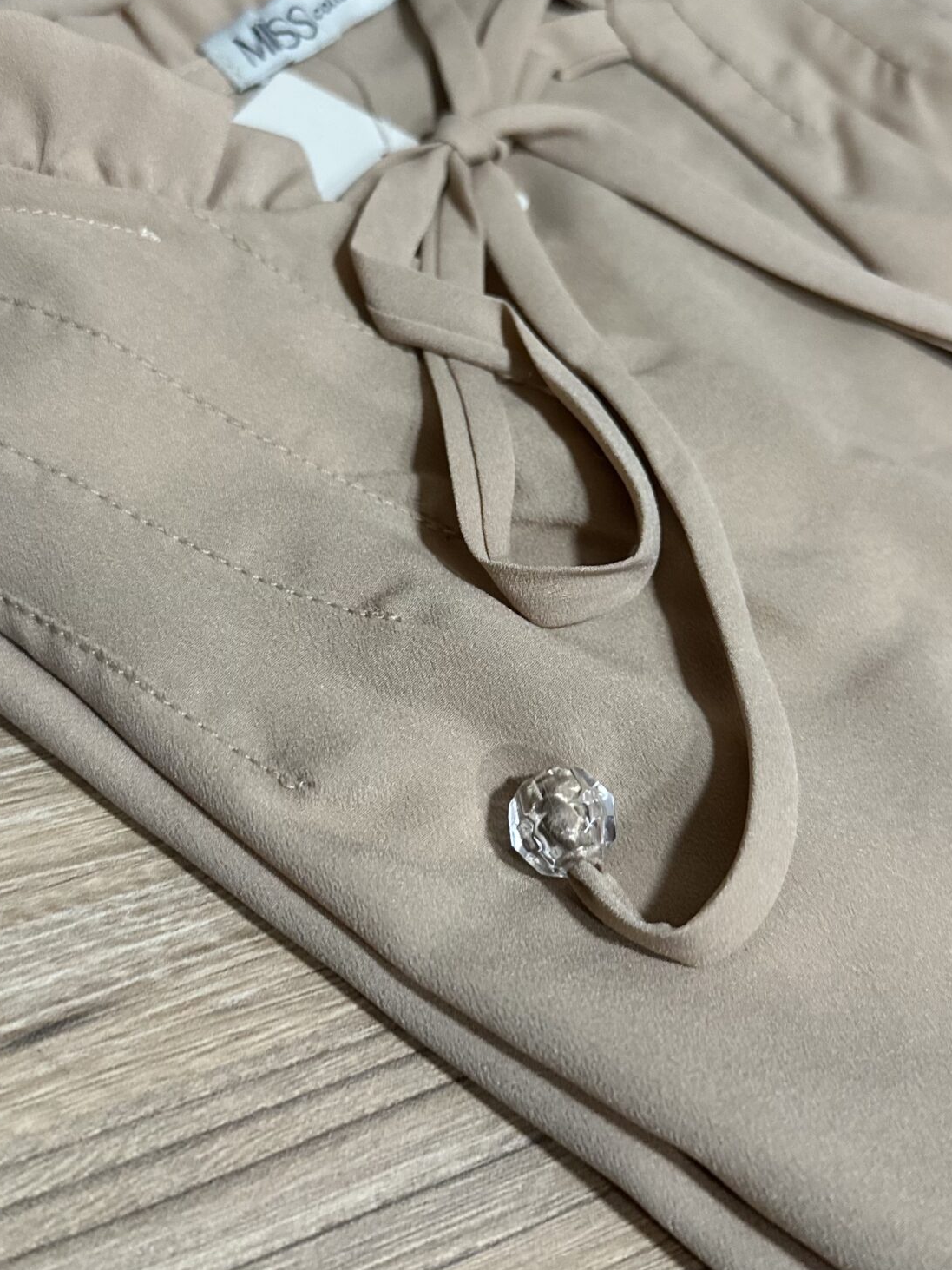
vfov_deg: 44.7
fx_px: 1540
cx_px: 488
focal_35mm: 42
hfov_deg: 34.3
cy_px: 570
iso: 400
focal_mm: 6.86
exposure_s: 1/60
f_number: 1.78
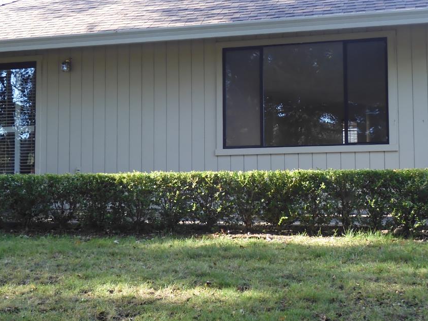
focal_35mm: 68
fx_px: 841
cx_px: 218
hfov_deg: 28.6
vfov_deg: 21.6
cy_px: 137
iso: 100
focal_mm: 6.8
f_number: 4
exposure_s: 1/60
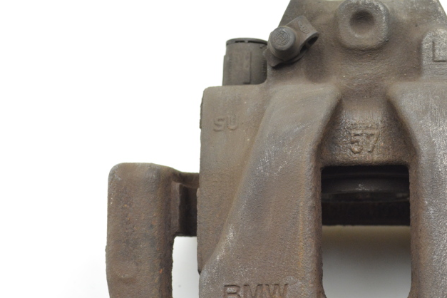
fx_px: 1217
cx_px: 328
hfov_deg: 20.7
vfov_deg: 13.9
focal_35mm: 98
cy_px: 201
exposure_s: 1/160
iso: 1250
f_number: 6.3
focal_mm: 40
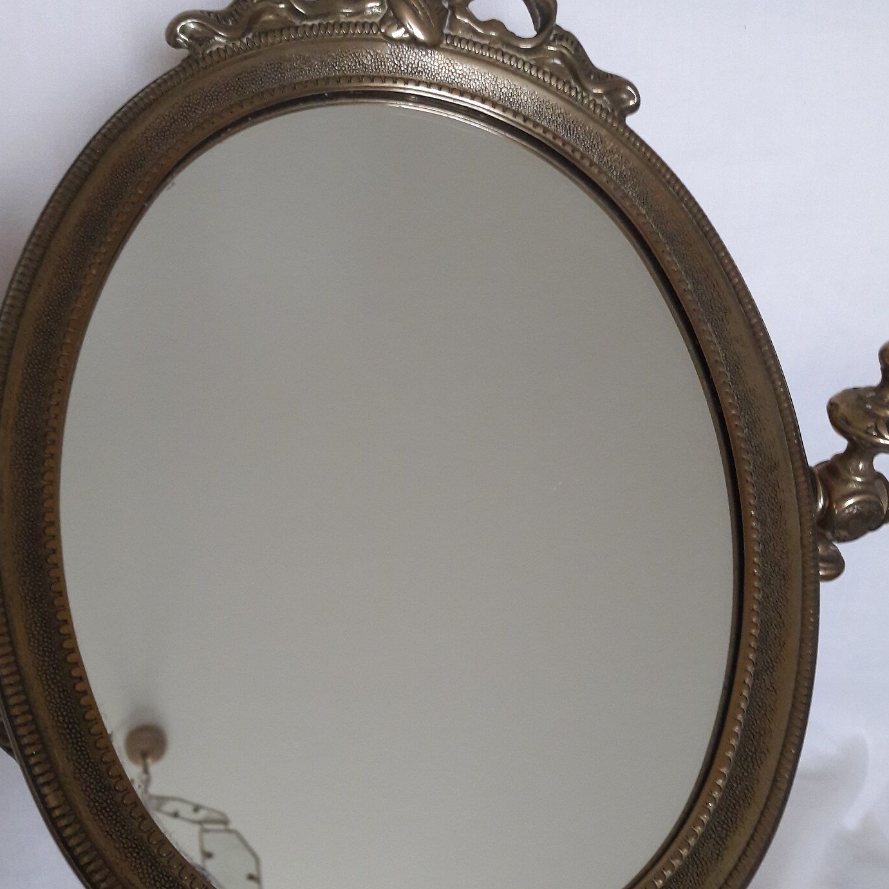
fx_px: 1075
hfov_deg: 44.9
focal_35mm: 37
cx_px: 423
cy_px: 521
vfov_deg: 44.8
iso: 200
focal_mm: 3.7
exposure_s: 1/25
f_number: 1.9
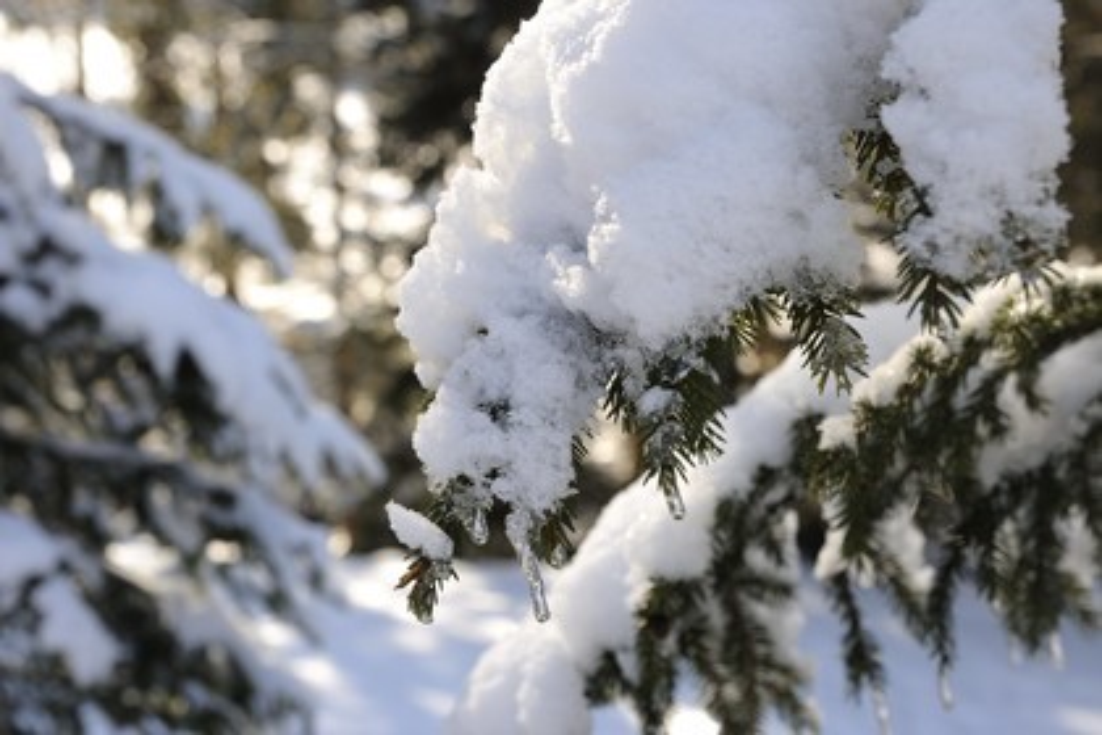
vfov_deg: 23.4
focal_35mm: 58
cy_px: 368
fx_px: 1775
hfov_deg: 34.5
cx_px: 551
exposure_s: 1/100
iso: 200
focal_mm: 58
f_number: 9
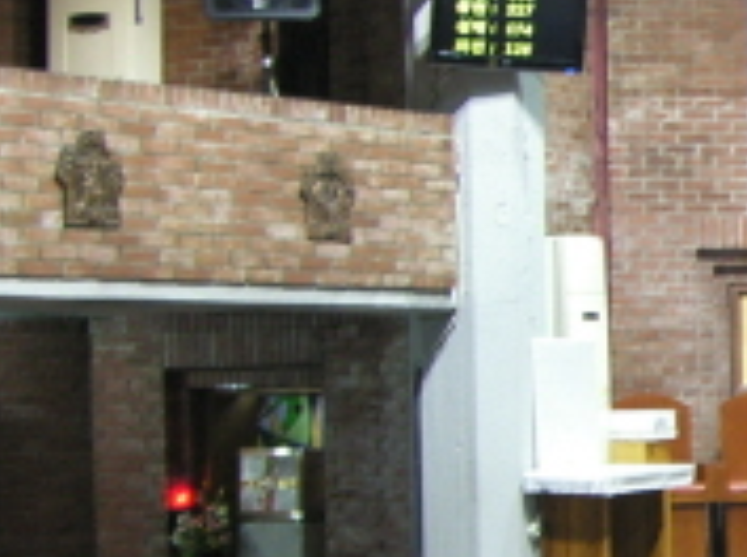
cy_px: 454
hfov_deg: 15.9
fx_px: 2390
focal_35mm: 111
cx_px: 1199
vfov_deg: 13.2
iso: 100
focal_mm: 7.4
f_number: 2.2
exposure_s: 1/8
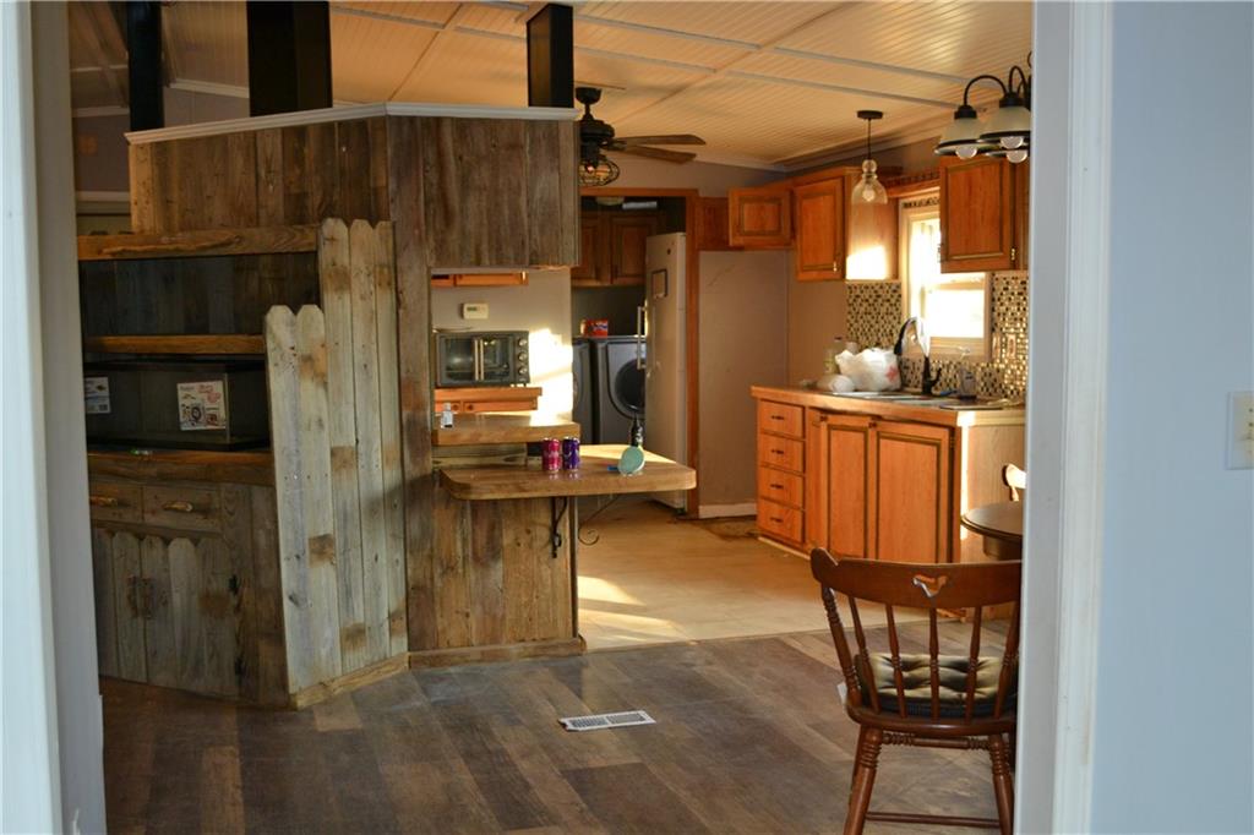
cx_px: 627
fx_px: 1358
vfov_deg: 34.2
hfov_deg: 49.6
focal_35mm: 39
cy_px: 418
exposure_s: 1/60
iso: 720
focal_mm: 26
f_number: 4.2
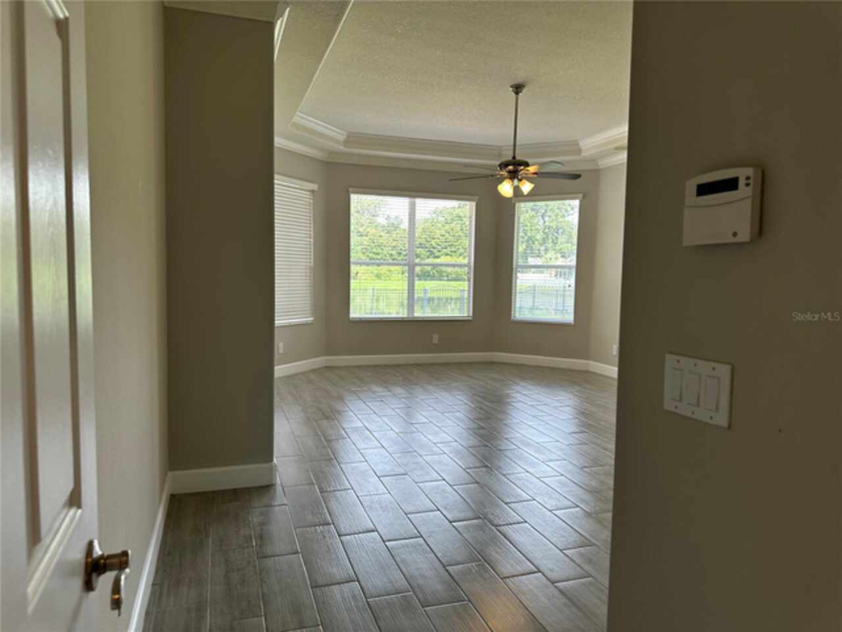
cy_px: 316
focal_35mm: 24
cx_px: 421
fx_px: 584
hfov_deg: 71.6
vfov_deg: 56.8
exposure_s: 1/204
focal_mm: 6.86
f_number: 1.78
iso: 64
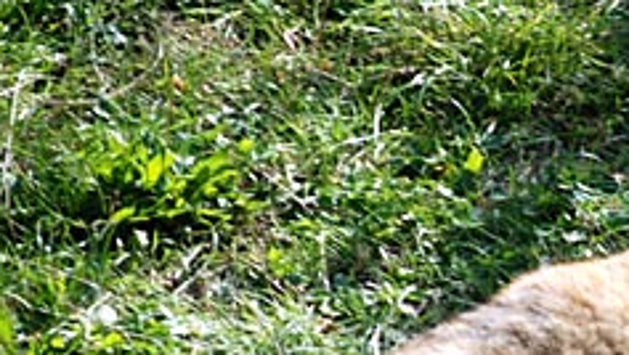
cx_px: 690
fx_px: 15046
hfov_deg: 2.4
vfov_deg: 1.4
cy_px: 335
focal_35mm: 901
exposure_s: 1/500
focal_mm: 200
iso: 280
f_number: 5.6
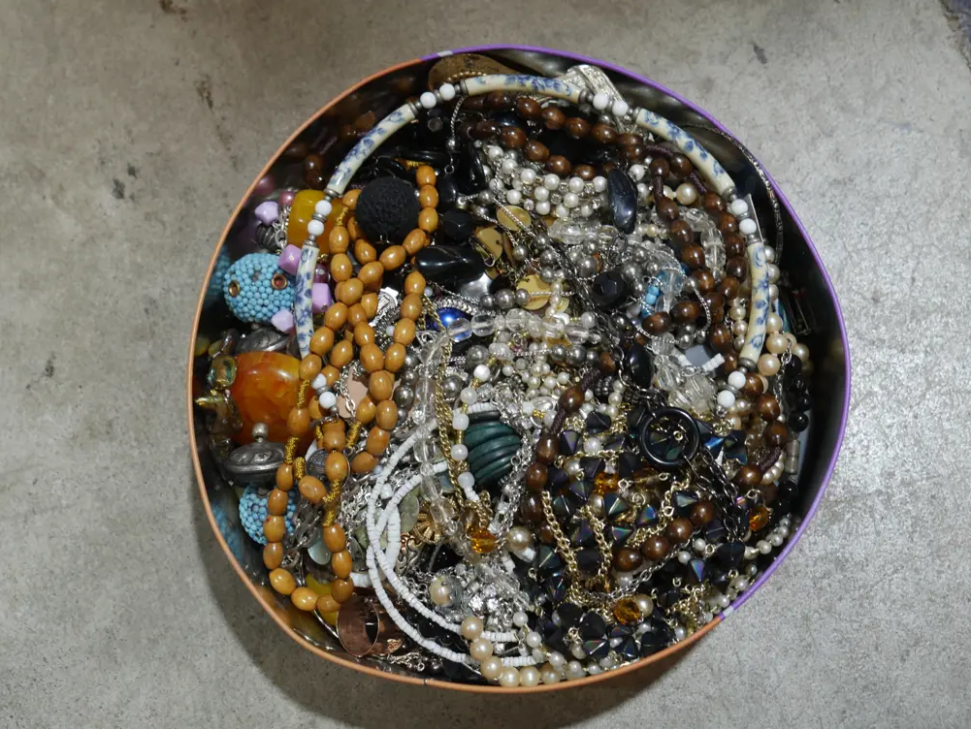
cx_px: 484
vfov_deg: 32.2
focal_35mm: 45
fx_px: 1263
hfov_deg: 42.1
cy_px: 369
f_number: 4.7
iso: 400
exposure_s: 1/60
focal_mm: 22
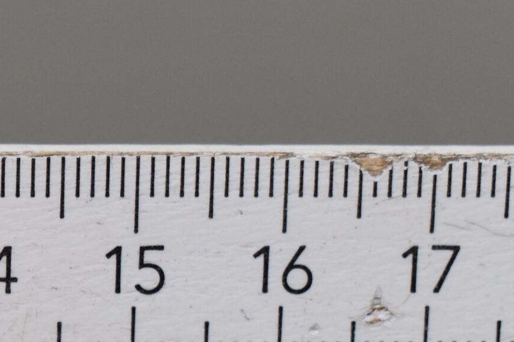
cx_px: -150
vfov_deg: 7.3
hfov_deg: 10.8
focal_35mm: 187
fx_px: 2669
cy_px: 308
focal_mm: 42
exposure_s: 1/60
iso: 400
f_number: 7.1
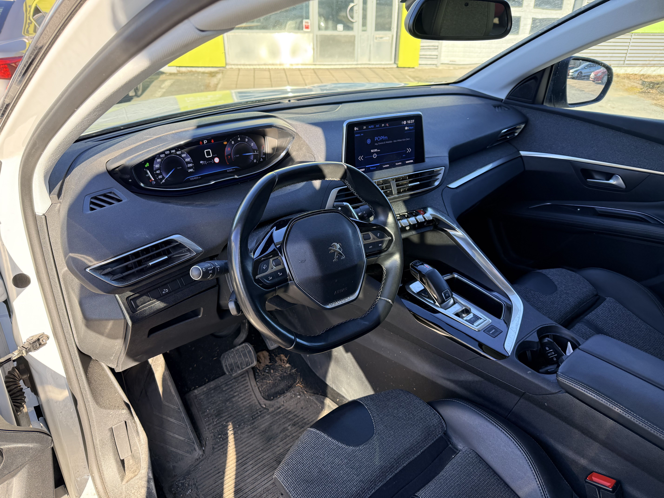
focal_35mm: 24
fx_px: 460
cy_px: 249
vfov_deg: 56.8
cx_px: 332
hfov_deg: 71.6
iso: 100
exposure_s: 1/397
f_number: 1.78
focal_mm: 6.76
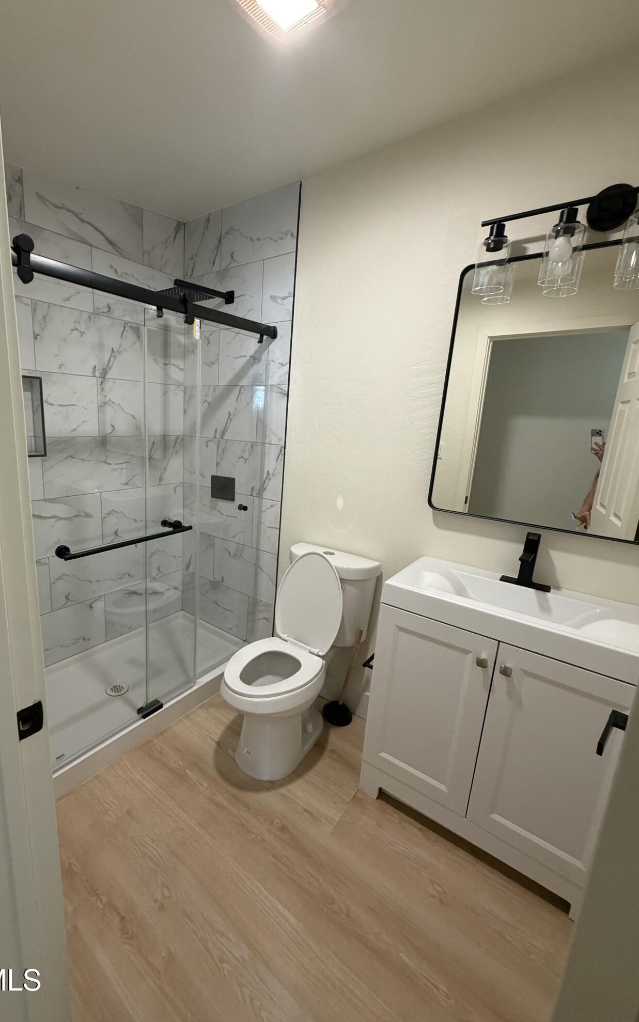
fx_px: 418
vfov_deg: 101.5
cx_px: 255
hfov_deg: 74.0
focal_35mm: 15
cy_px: 511
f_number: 2.2
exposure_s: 1/88
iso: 320
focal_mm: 2.22
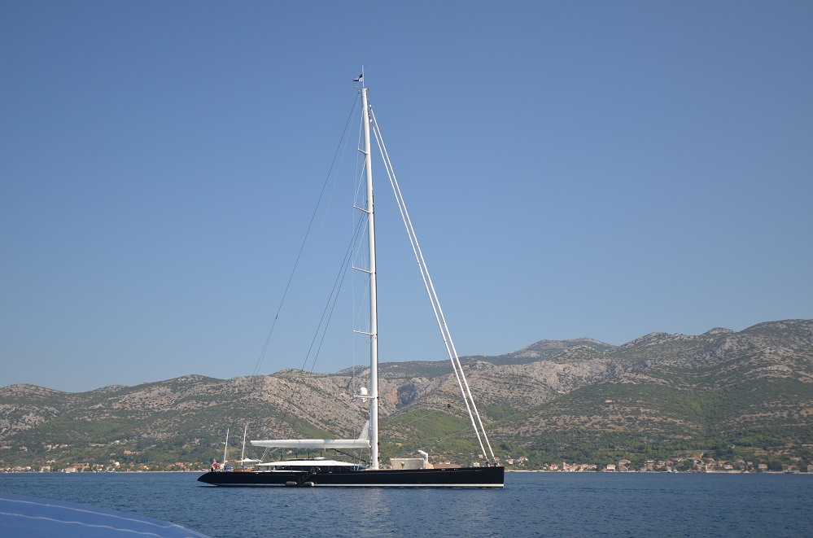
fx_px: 811
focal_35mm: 36
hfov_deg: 53.2
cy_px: 269
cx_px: 406
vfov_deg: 36.7
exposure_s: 1/1250
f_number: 4
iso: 125
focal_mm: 24
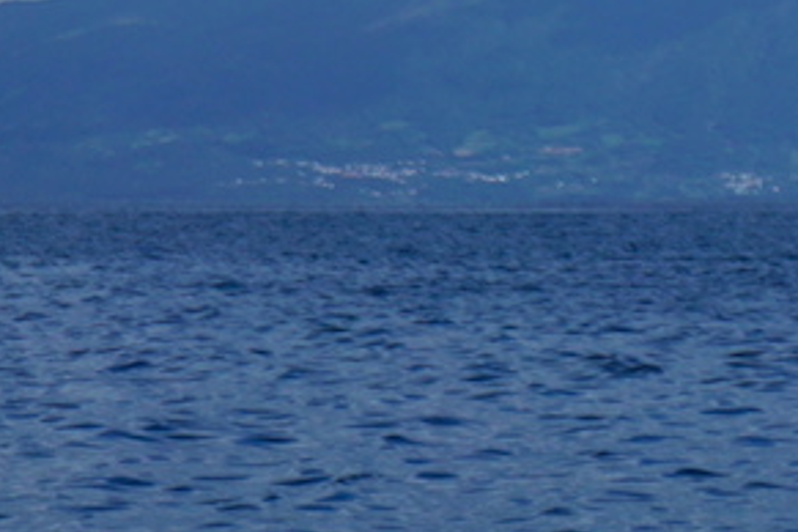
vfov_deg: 4.5
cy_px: 126
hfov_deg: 6.6
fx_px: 6717
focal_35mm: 303
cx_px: 1410
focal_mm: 49
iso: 160
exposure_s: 1/2000
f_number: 6.3
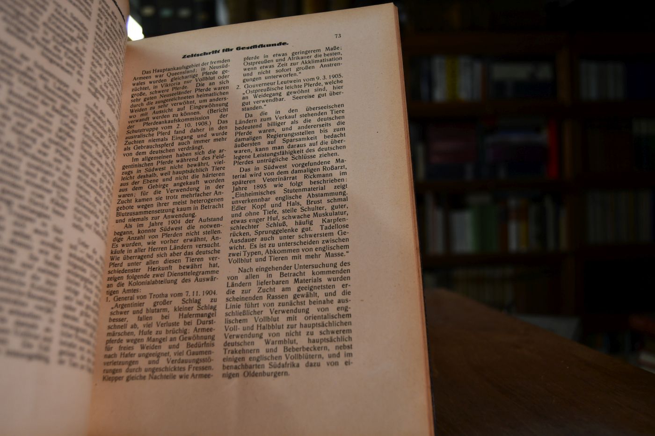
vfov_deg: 40.0
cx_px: 328
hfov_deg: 57.2
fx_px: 600
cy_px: 218
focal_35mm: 33
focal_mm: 22
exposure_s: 1/250
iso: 400
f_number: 3.8
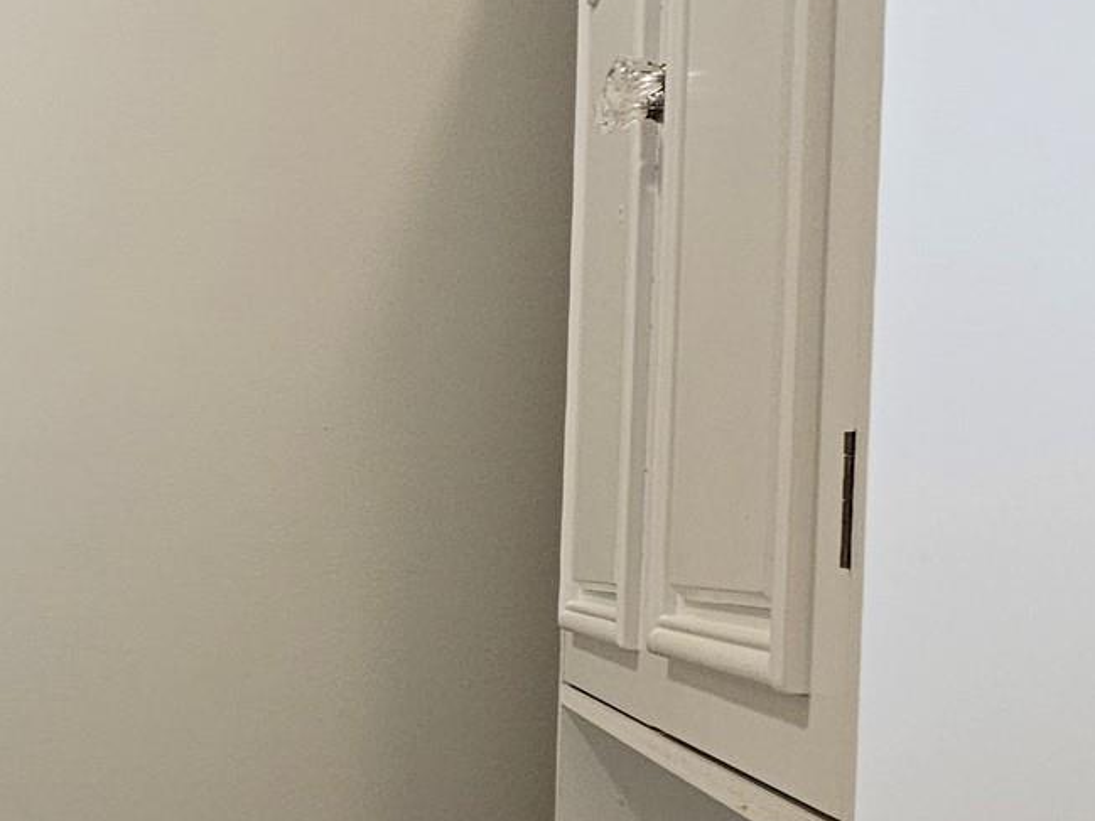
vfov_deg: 34.7
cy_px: 566
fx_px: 1297
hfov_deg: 30.6
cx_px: -461
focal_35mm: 41
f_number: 2.2
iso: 125
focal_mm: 2.2
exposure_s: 1/60
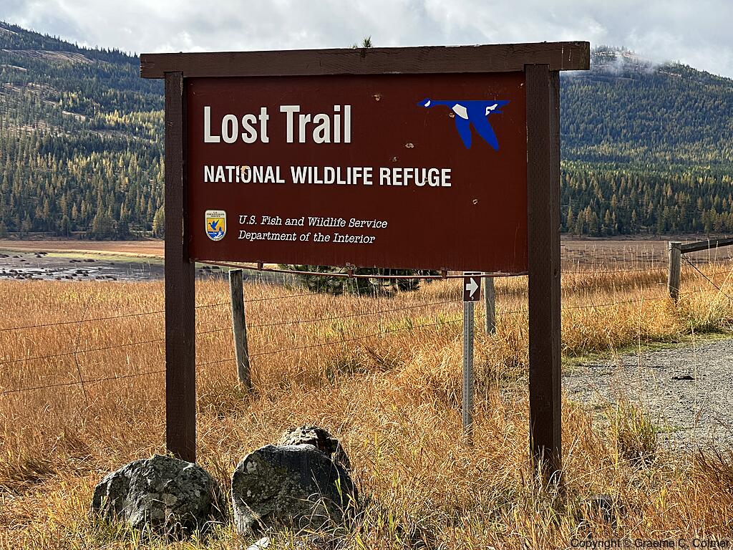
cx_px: 366
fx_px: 1630
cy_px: 275
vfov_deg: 19.1
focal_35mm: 77
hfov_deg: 25.3
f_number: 2.8
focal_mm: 9
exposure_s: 1/341
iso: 32
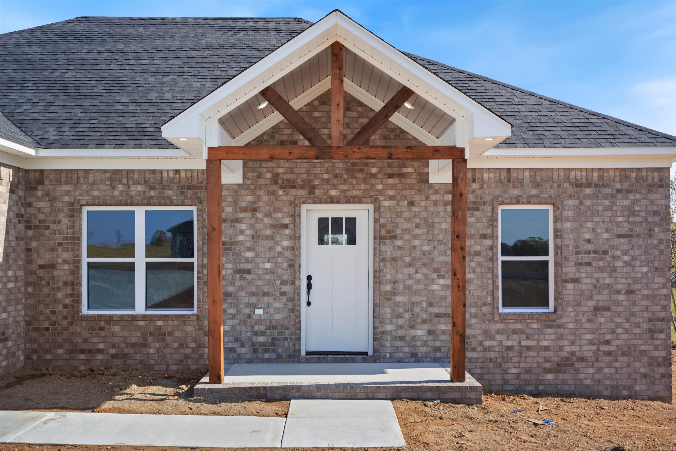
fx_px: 657
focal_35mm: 35
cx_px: 338
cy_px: 226
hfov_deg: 54.4
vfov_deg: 37.9
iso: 50
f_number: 4
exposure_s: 1/250
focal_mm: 35
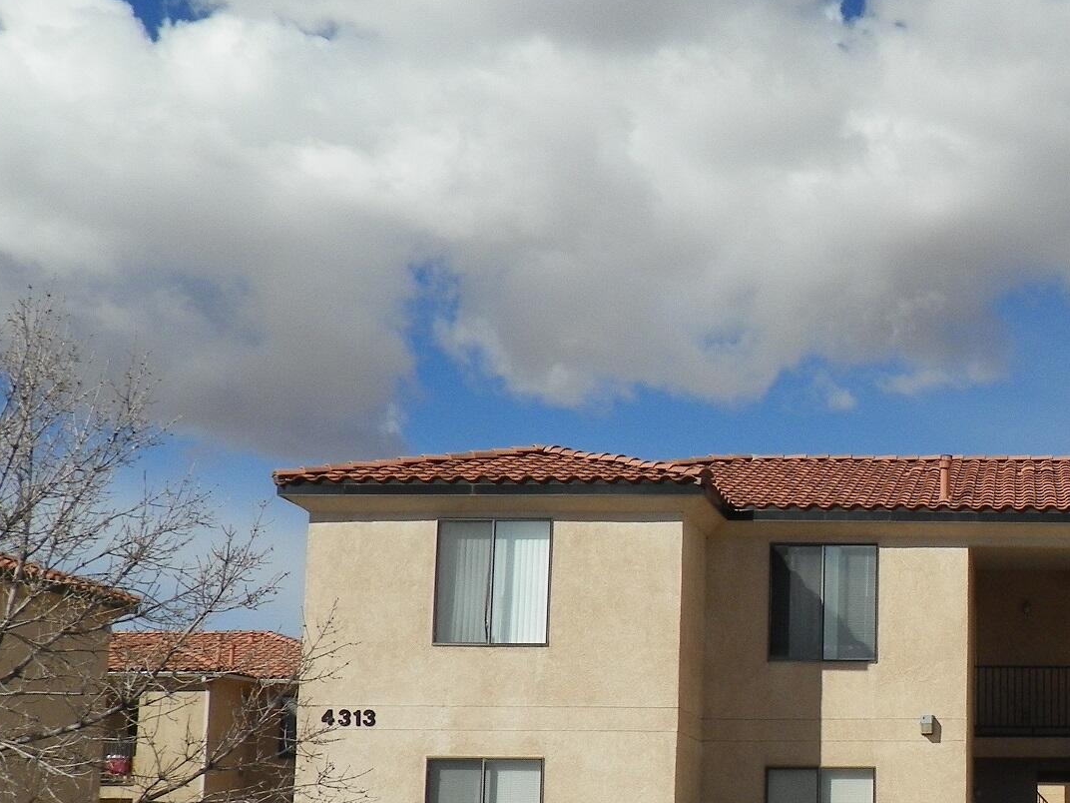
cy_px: 583
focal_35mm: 64
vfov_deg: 22.8
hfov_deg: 28.5
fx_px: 1978
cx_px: 1056
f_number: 5.6
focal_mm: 5.7
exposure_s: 1/500
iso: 64
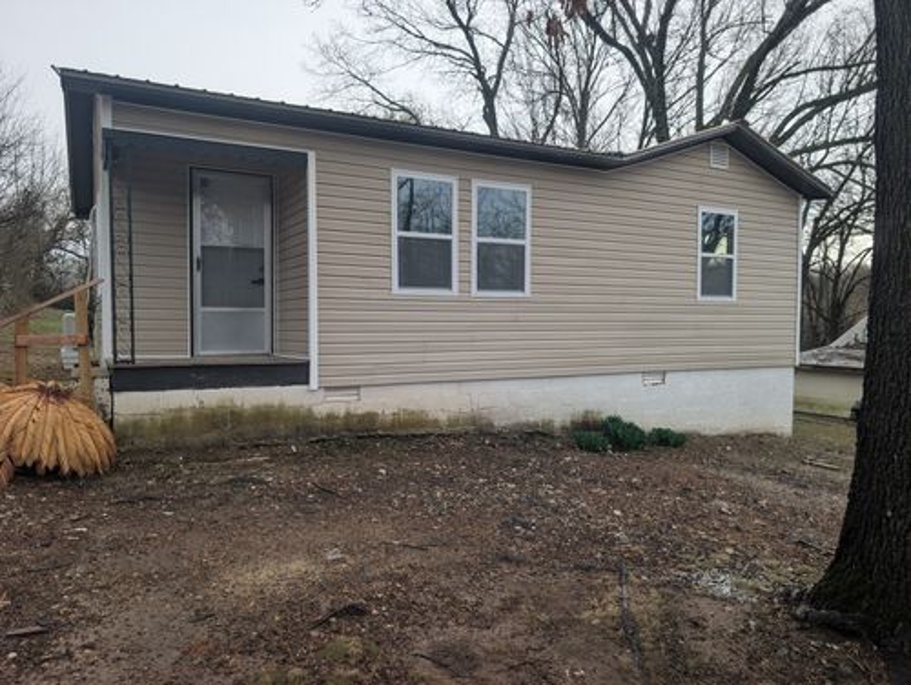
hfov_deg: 71.5
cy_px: 342
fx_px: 632
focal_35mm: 24
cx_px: 456
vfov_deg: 56.9
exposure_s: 1/208
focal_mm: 6.9
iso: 21
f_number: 1.68
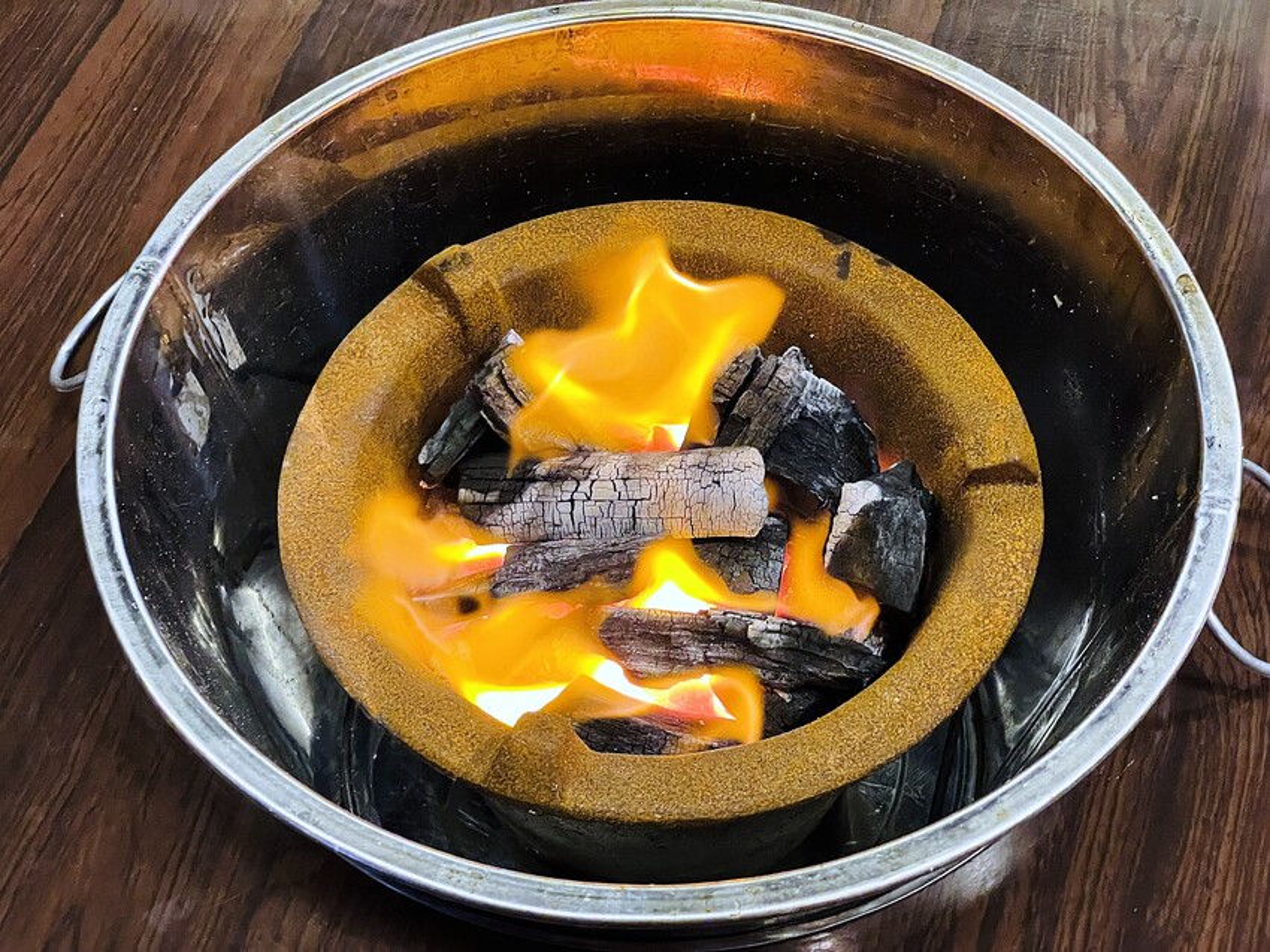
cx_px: 635
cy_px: 476
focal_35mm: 52
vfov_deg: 28.0
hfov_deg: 36.8
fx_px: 1907
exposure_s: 1/60
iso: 640
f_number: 2
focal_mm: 6
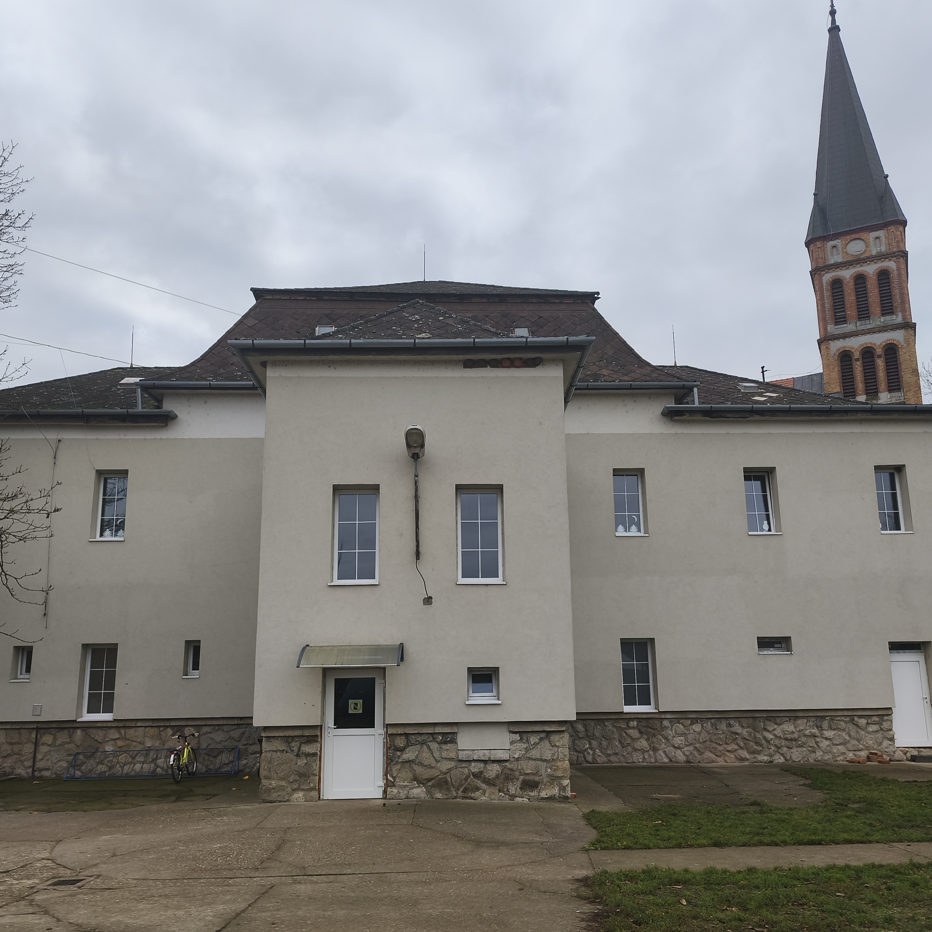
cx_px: 471
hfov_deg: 57.3
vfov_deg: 57.2
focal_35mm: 28
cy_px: 511
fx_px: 853
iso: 50
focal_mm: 6.14
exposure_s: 1/274
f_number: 1.65
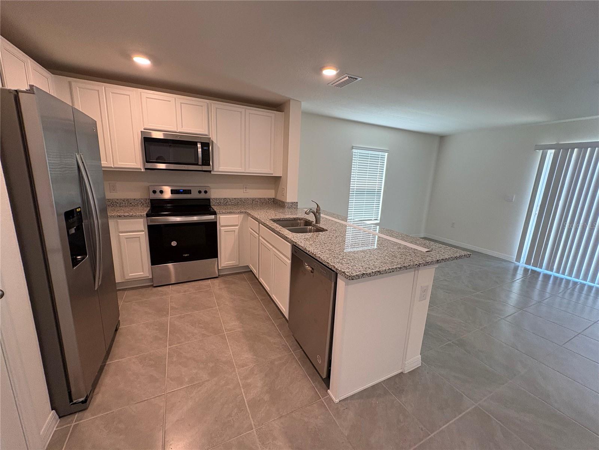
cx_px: 300
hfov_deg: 102.1
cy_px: 225
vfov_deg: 85.7
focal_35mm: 14
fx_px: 242
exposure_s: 1/120
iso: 250
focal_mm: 2.22
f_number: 2.2
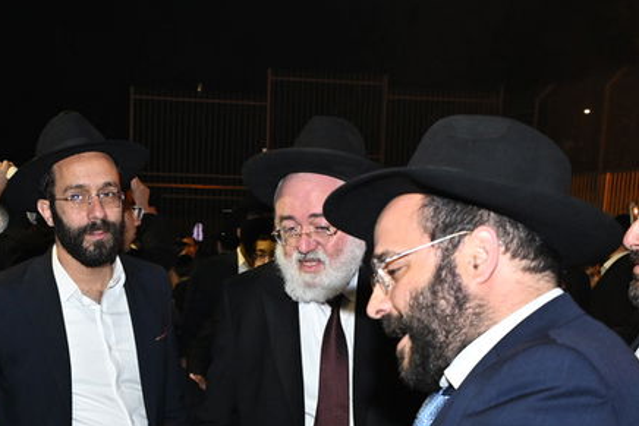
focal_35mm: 77
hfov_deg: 26.2
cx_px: 214
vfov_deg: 16.8
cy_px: 539
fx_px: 1367
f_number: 4.5
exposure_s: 1/125
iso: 1600
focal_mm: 24
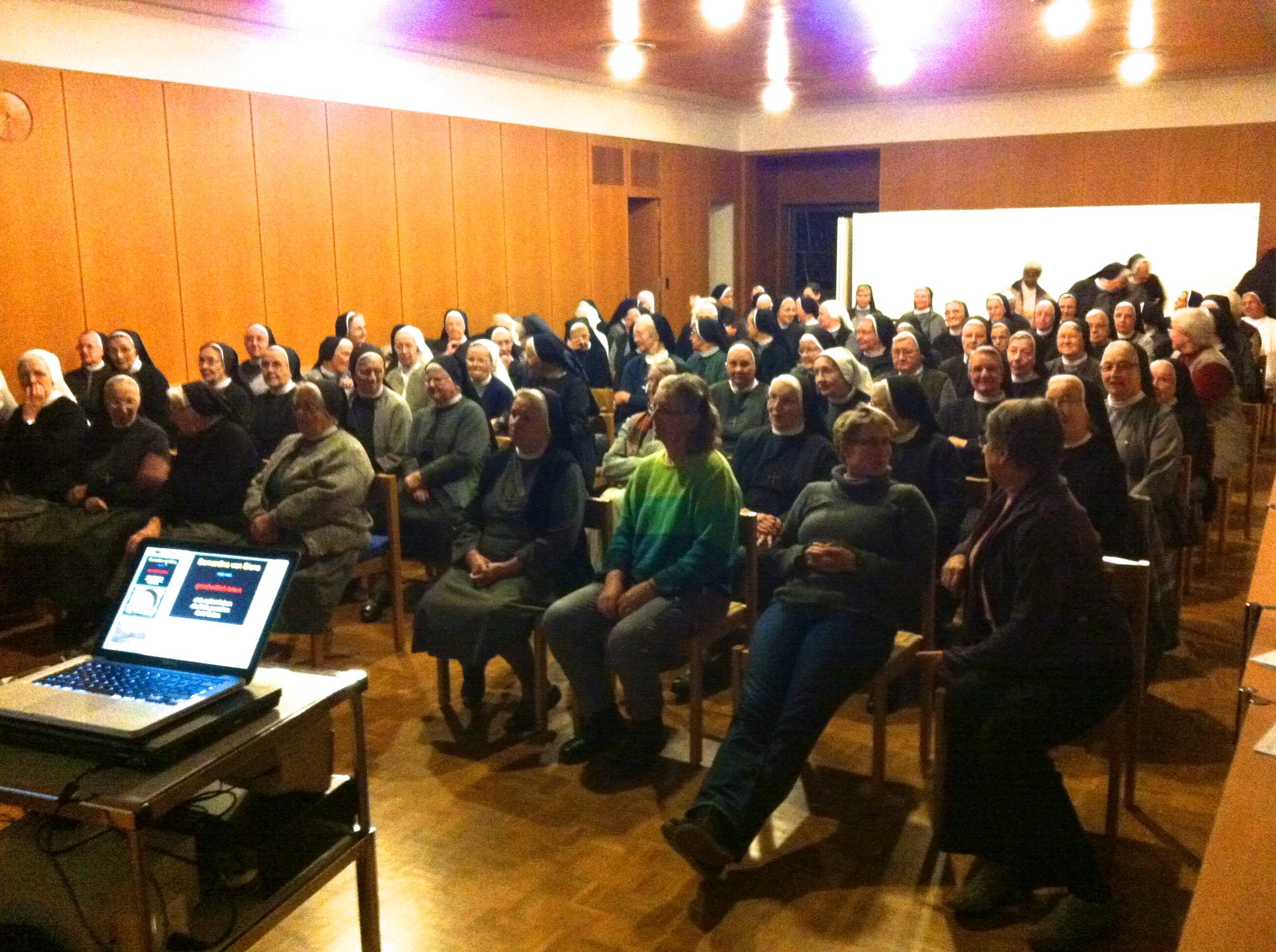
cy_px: 476
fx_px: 1288
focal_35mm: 35
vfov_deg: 40.6
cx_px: 638
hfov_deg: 52.7
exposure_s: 1/15
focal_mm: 3.85
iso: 1000
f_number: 2.8
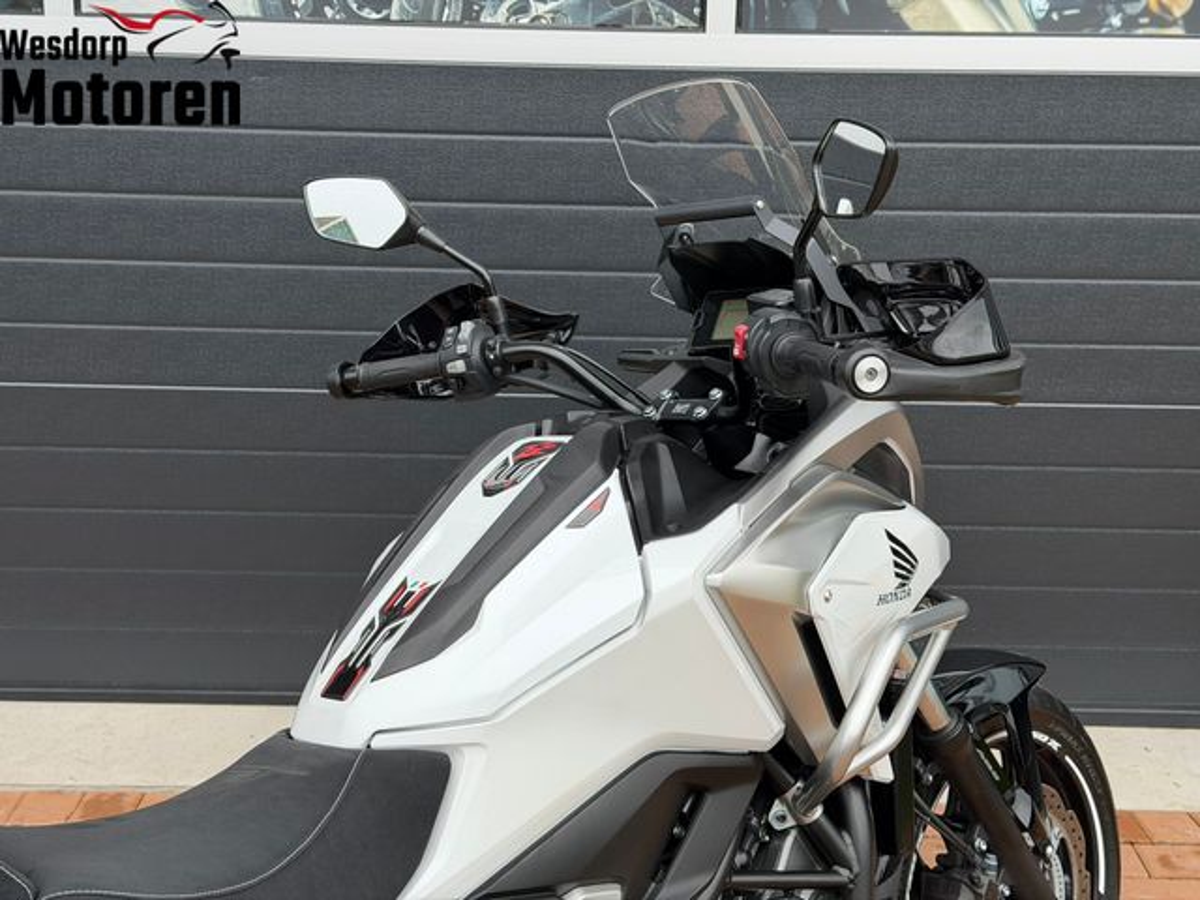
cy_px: 450
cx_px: 600
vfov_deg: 30.3
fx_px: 1664
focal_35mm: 48
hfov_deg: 39.7
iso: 80
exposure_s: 1/437
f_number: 1.78
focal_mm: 6.76
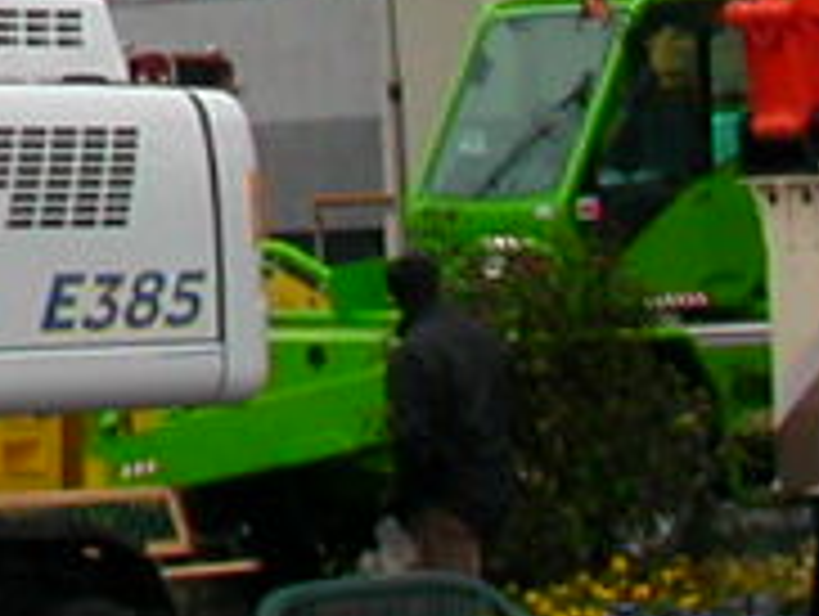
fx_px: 4928
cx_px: -1341
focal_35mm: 208
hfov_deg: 8.4
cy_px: -283
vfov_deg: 7.1
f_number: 4.5
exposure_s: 1/229
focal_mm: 5.6
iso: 100
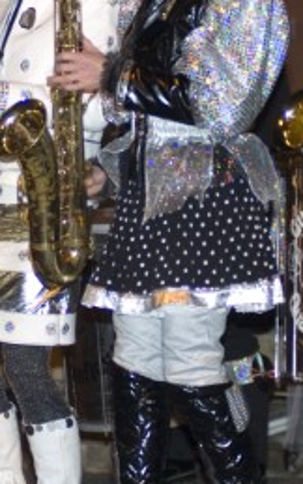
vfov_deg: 6.2
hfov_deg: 3.9
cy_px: 50
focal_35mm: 339
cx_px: 66
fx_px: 4477
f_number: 2.8
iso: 320
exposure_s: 1/30
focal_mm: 80
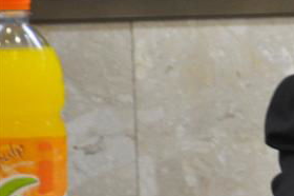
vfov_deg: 1.2
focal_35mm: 1099
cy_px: 14
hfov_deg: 1.9
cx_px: 534
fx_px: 8965
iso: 1600
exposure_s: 1/80
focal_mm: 200
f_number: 5.6
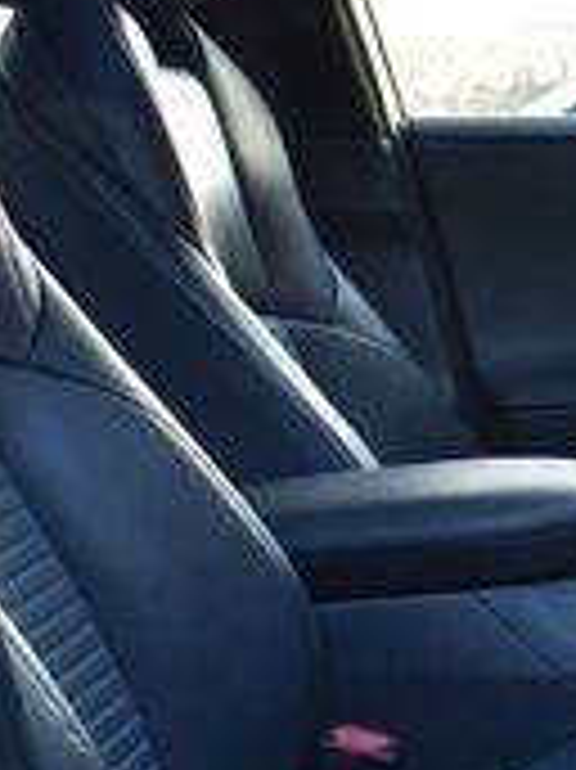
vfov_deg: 20.2
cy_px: 383
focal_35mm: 97
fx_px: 2155
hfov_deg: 13.8
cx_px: 999
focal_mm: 18
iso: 400
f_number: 8
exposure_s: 1/50
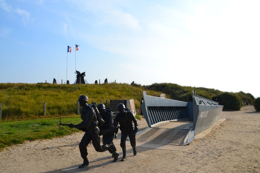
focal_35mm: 32
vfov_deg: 41.1
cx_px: 124
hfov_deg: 58.7
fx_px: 231
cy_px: 93
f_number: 11
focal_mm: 18
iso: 280
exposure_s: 1/500
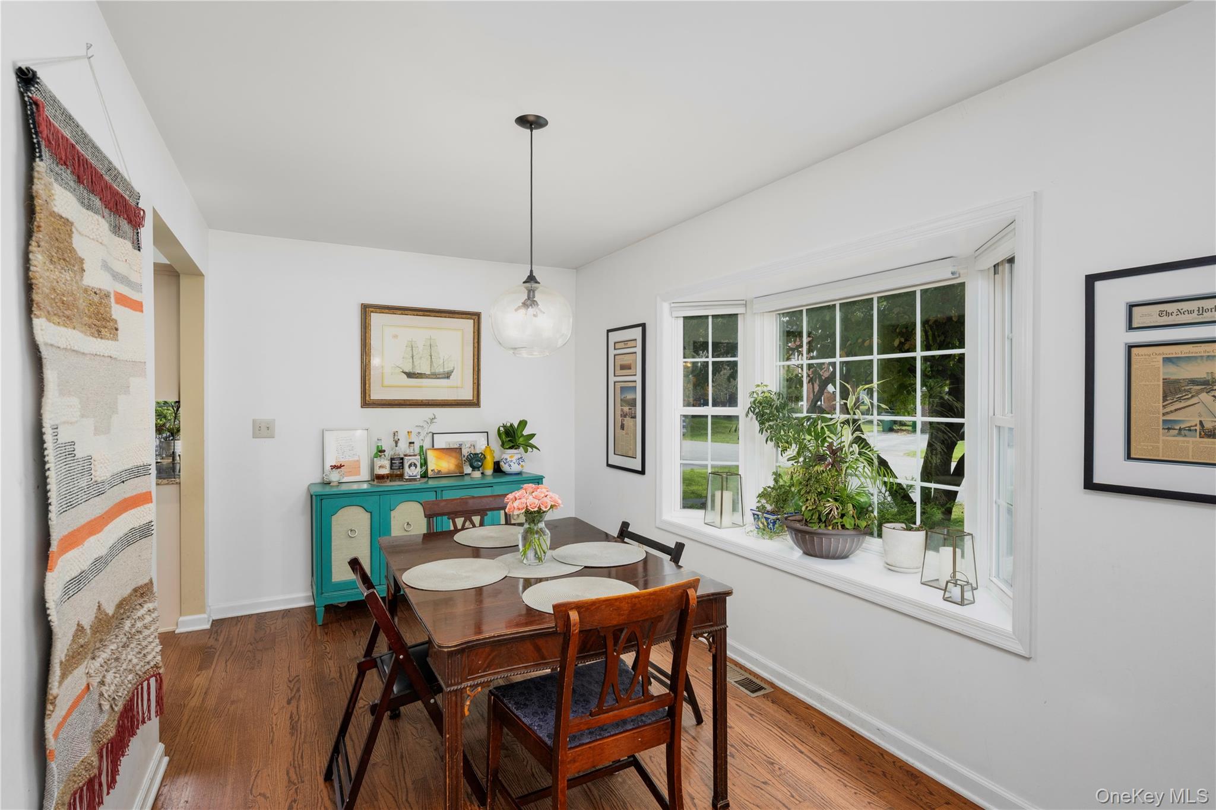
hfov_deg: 91.6
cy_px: 405
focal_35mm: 18
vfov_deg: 68.9
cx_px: 608
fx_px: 591
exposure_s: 1/200
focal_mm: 17.5
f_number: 8
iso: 400
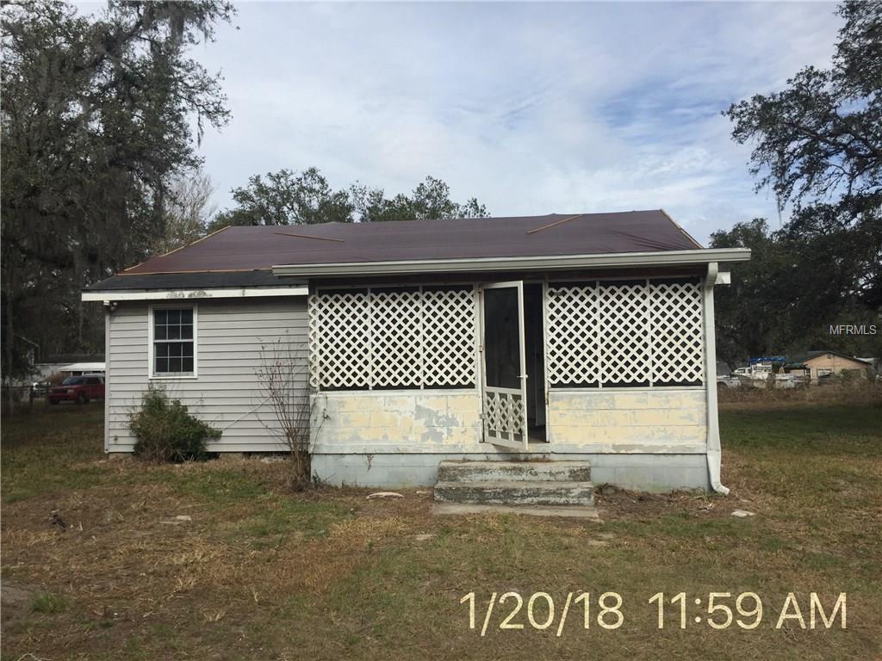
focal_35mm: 29
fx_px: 739
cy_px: 330
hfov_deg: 61.7
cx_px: 441
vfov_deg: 48.2
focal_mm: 4.15
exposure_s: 1/2475
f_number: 2.2
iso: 32
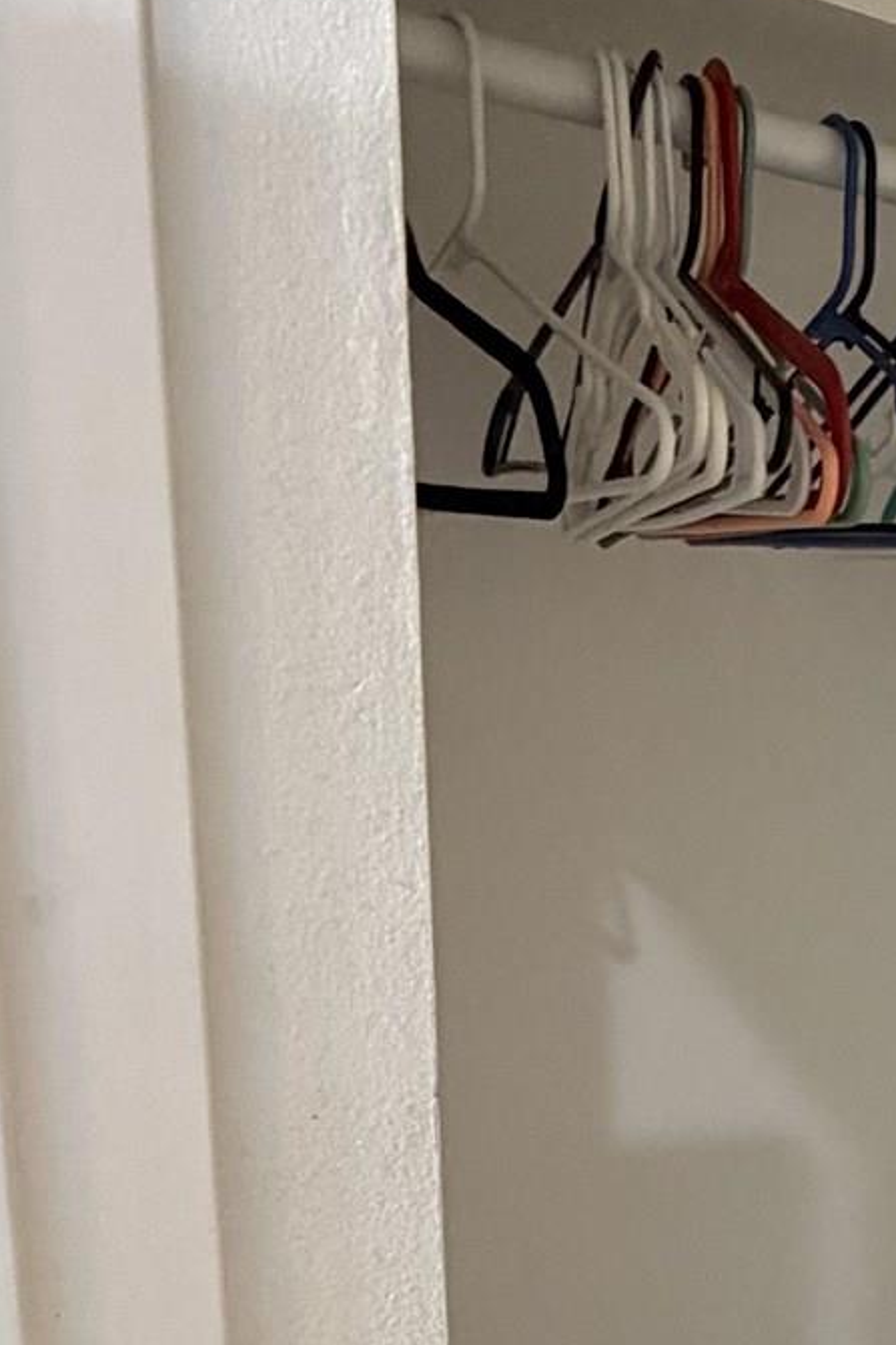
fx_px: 1867
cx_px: 1299
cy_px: 1125
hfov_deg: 22.6
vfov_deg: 37.8
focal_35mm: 50
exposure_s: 1/60
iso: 500
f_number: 2.2
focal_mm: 2.22
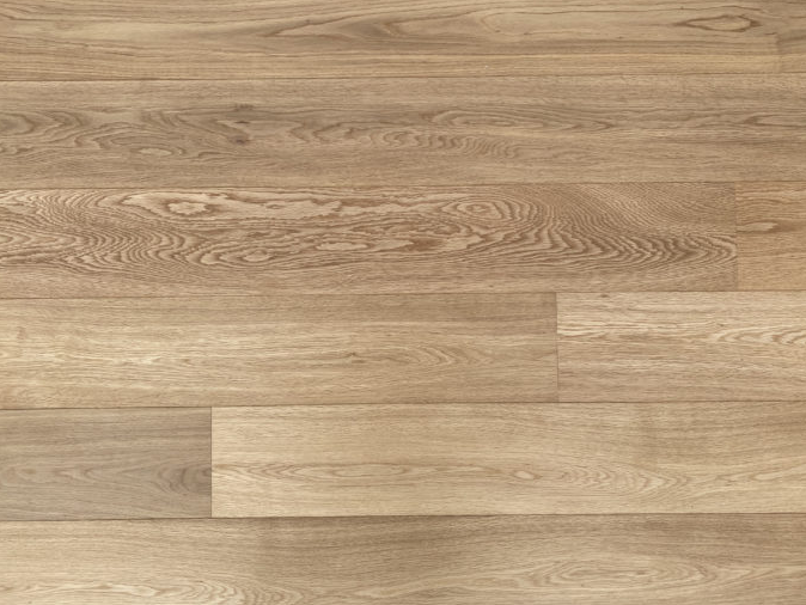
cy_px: 300
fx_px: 629
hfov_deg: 65.3
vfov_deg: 51.4
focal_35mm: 27
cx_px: 416
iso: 32
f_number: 1.8
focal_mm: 4.25
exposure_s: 1/1431
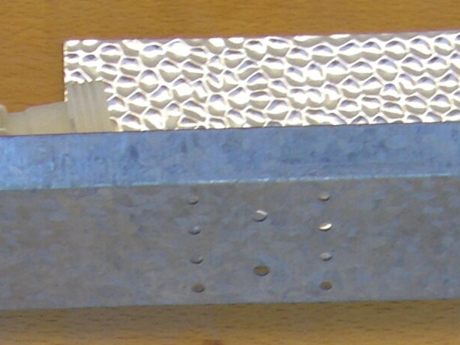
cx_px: 275
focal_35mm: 204
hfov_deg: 9.7
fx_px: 2711
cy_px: 483
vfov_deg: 7.2
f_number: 3.5
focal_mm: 6.3
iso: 64
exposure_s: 1/80
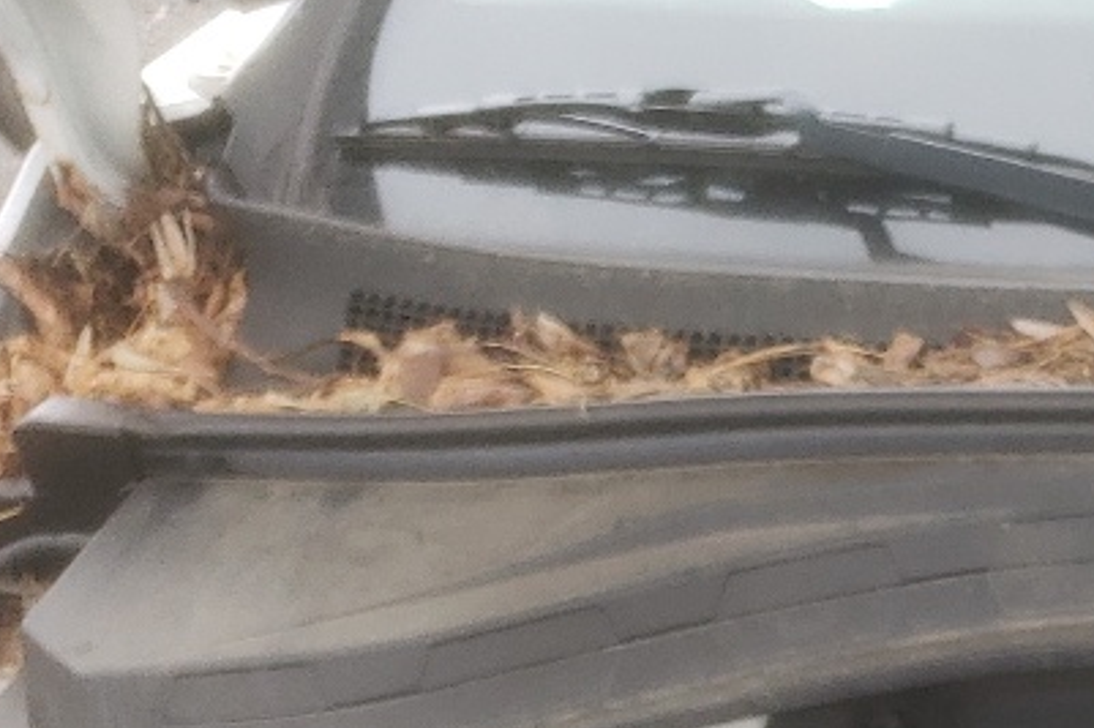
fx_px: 3280
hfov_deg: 16.1
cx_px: 1964
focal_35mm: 108
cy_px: 1222
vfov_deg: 11.9
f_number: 1.5
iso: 51
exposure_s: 1/60.2
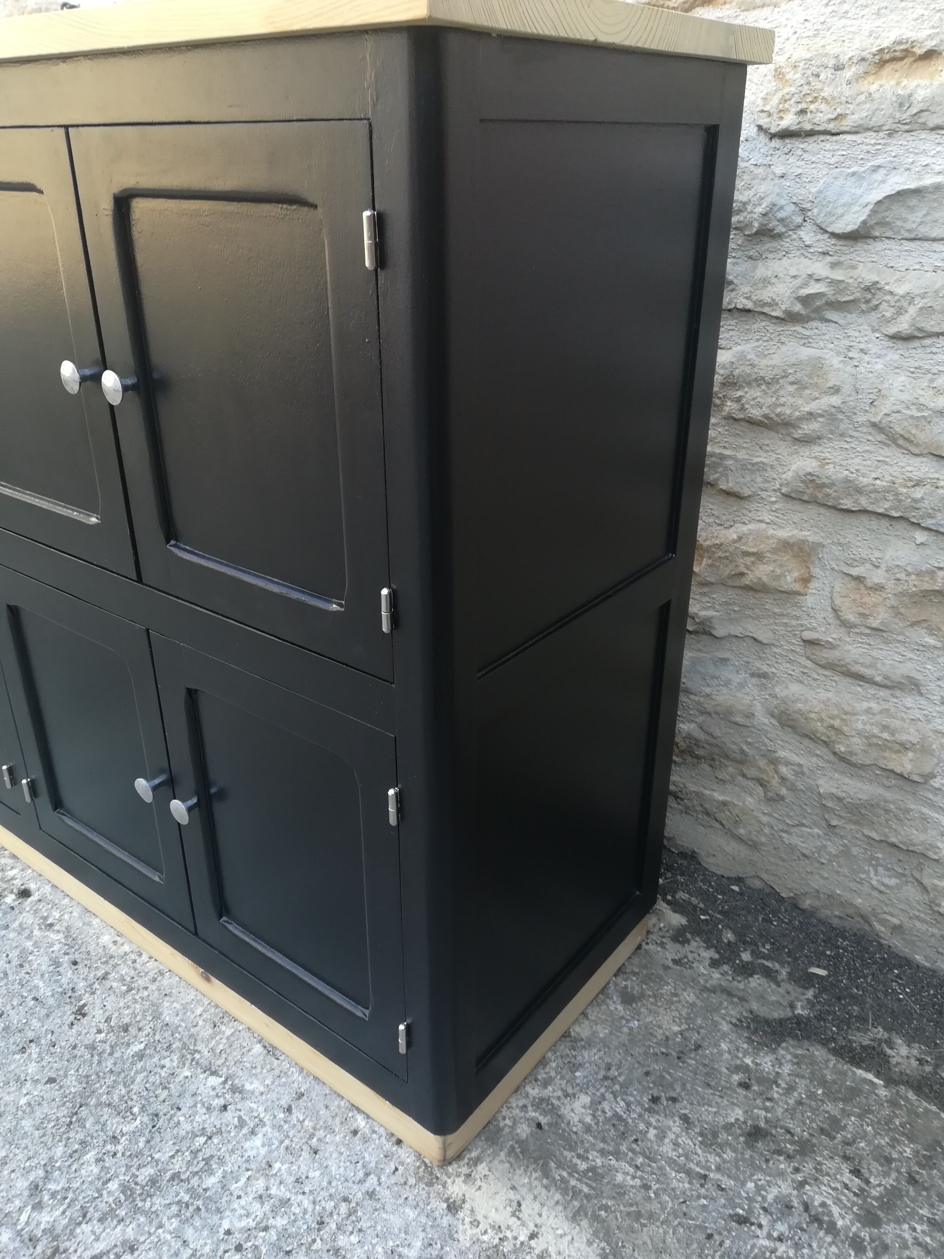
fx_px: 945
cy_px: 630
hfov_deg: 53.1
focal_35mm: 26
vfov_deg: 67.3
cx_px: 472
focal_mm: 3.83
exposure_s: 1/50
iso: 80
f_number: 2.2
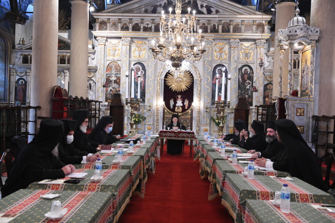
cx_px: 168
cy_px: 112
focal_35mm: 34
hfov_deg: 55.8
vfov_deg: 38.9
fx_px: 316
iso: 5000
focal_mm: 34
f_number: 5.6
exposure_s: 1/80
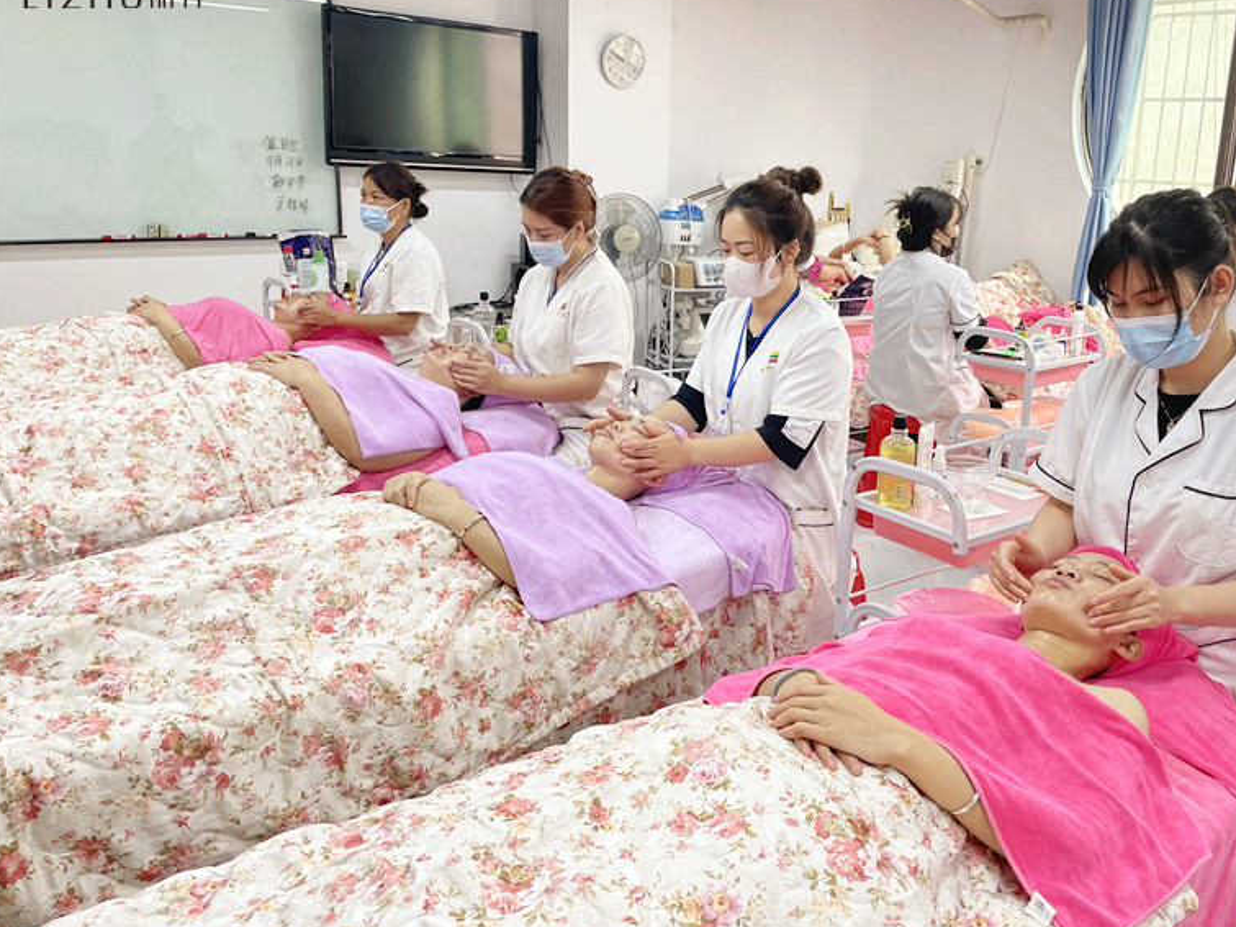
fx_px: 1107
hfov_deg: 58.0
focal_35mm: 31
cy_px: 423
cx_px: 730
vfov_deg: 45.4
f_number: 1.6
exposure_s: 1/100
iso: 80
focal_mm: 4.2
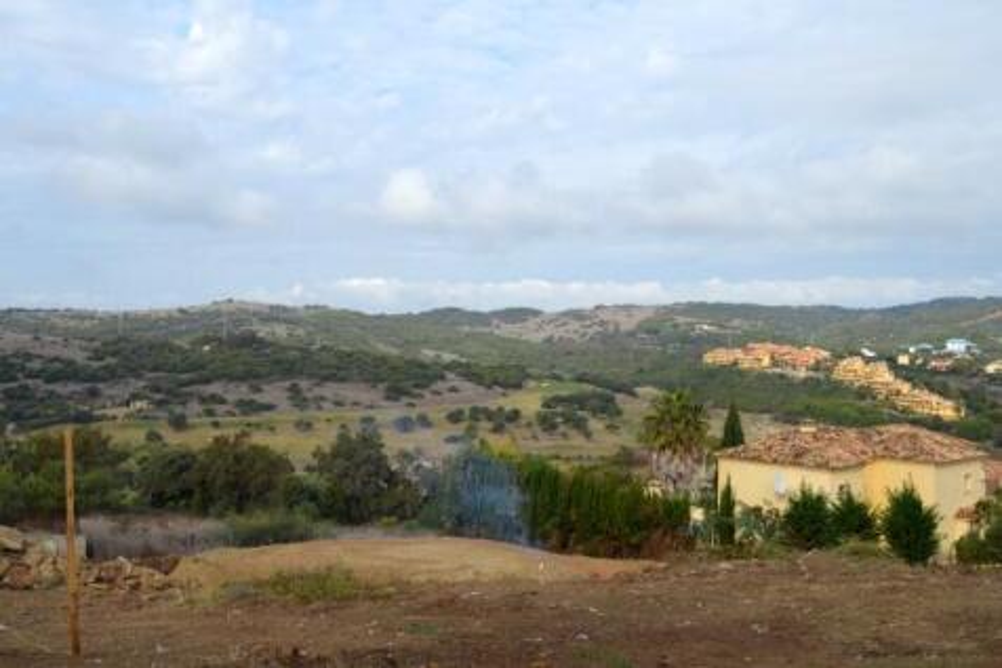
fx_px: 1002
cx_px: 501
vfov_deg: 36.8
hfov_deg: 53.1
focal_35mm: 36
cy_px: 334
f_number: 8
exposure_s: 1/250
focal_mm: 24
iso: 100
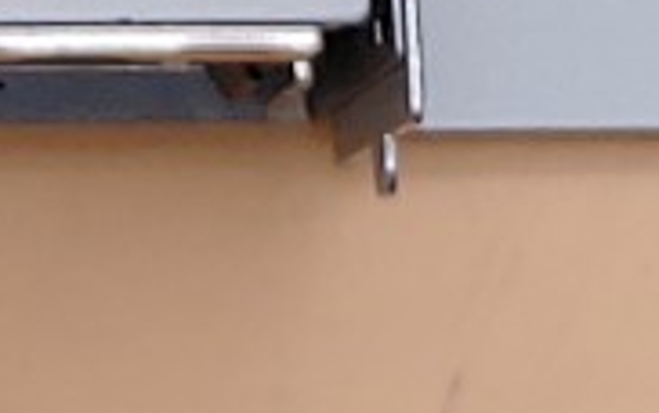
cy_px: -1518
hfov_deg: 6.8
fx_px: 5427
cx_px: -485
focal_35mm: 302
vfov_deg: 4.0
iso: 50
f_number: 1.8
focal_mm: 4.36
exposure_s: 1/129
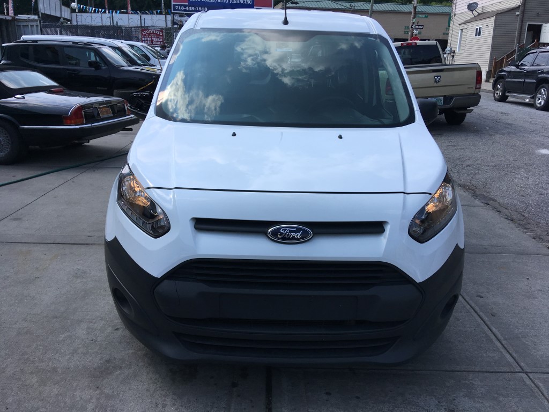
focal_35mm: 29
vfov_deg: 48.2
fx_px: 460
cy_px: 206
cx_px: 274
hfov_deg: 61.7
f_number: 2.2
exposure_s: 1/1748
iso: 25
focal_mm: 4.15
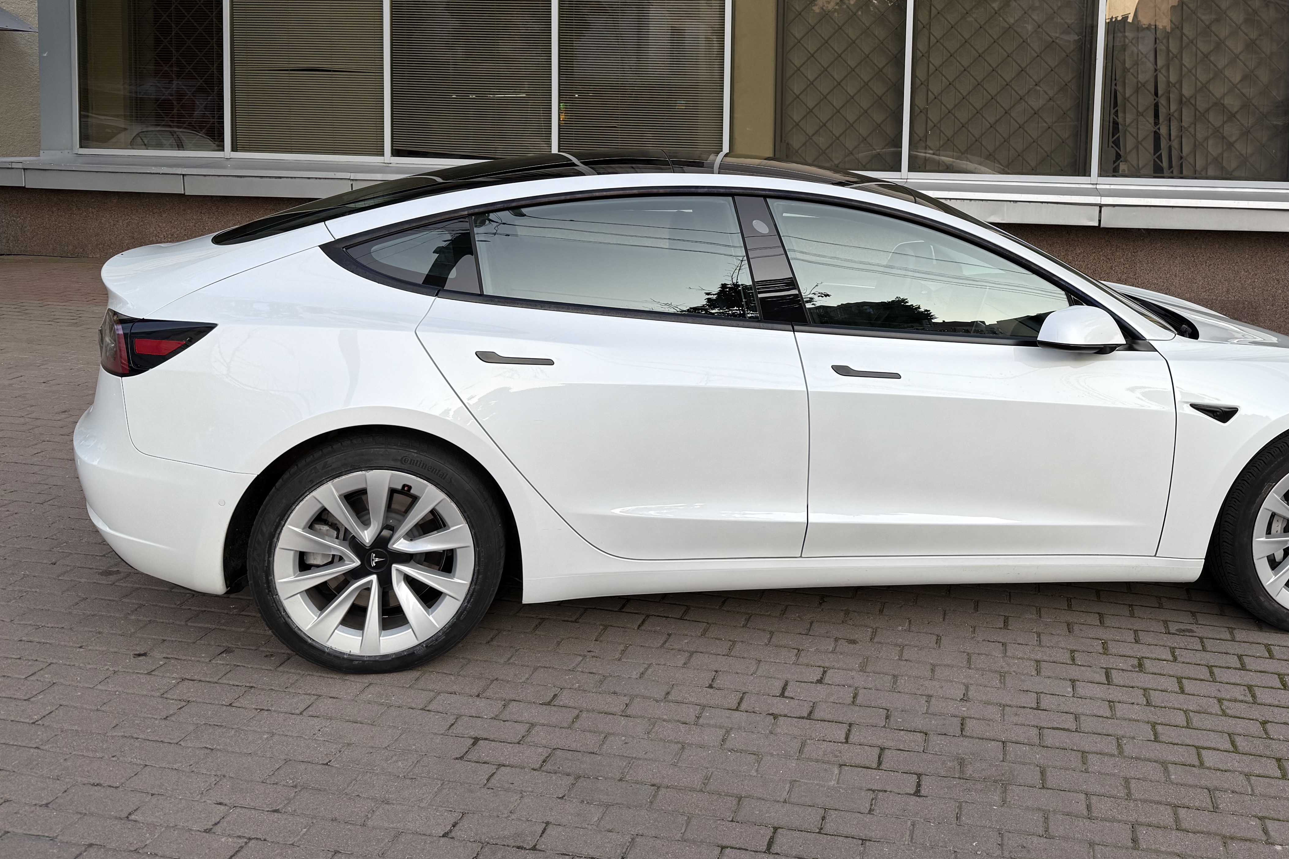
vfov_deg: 38.1
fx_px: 1217
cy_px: 233
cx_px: 818
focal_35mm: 34
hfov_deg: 55.1
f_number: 1.78
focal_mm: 6.76
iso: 80
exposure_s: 1/575
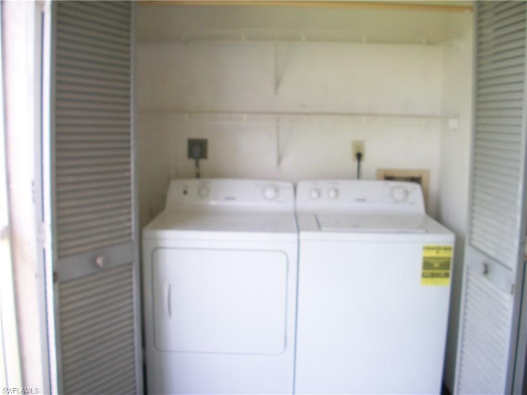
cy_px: 198
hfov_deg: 52.6
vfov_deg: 40.7
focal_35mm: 35
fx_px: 533
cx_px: 264
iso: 80
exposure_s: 1/25
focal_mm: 6.3
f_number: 3.1
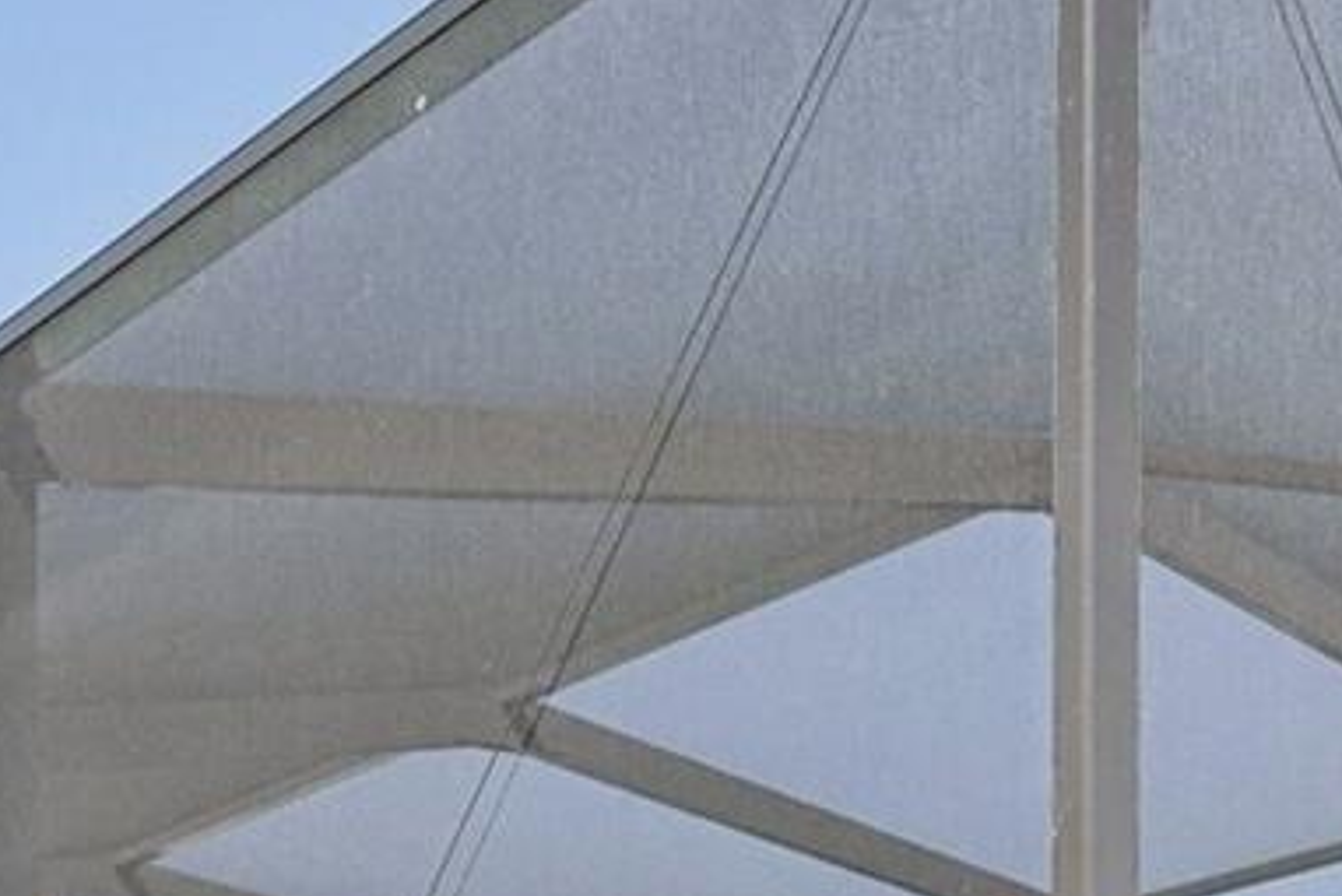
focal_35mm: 67
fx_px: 2498
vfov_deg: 18.0
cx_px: 1212
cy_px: 1360
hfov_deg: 28.9
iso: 400
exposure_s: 1/800
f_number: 8
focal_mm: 16
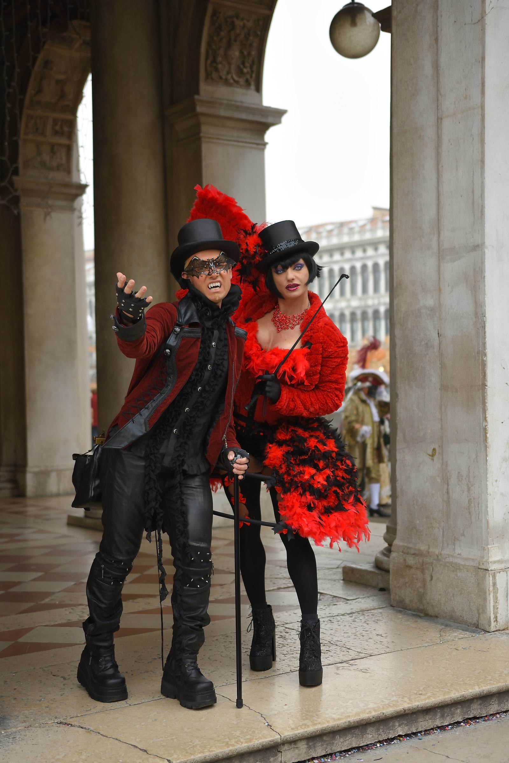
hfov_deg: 25.8
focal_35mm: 52
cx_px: 254
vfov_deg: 37.9
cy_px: 382
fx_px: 1113
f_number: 1.8
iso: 200
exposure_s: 1/1000
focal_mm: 35
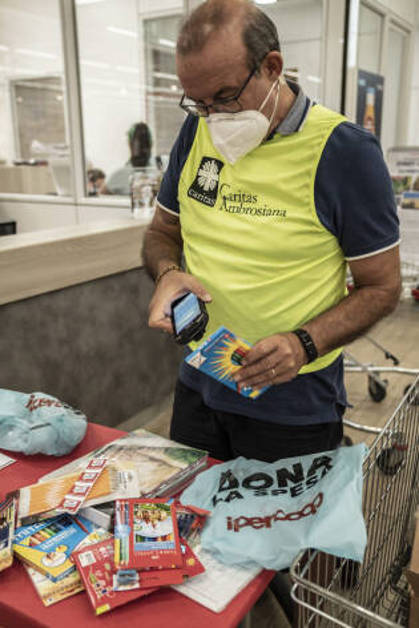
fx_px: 558
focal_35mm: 32
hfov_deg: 41.1
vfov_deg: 58.7
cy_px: 314
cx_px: 210
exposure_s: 1/500
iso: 1600
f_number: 2.8
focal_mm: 32
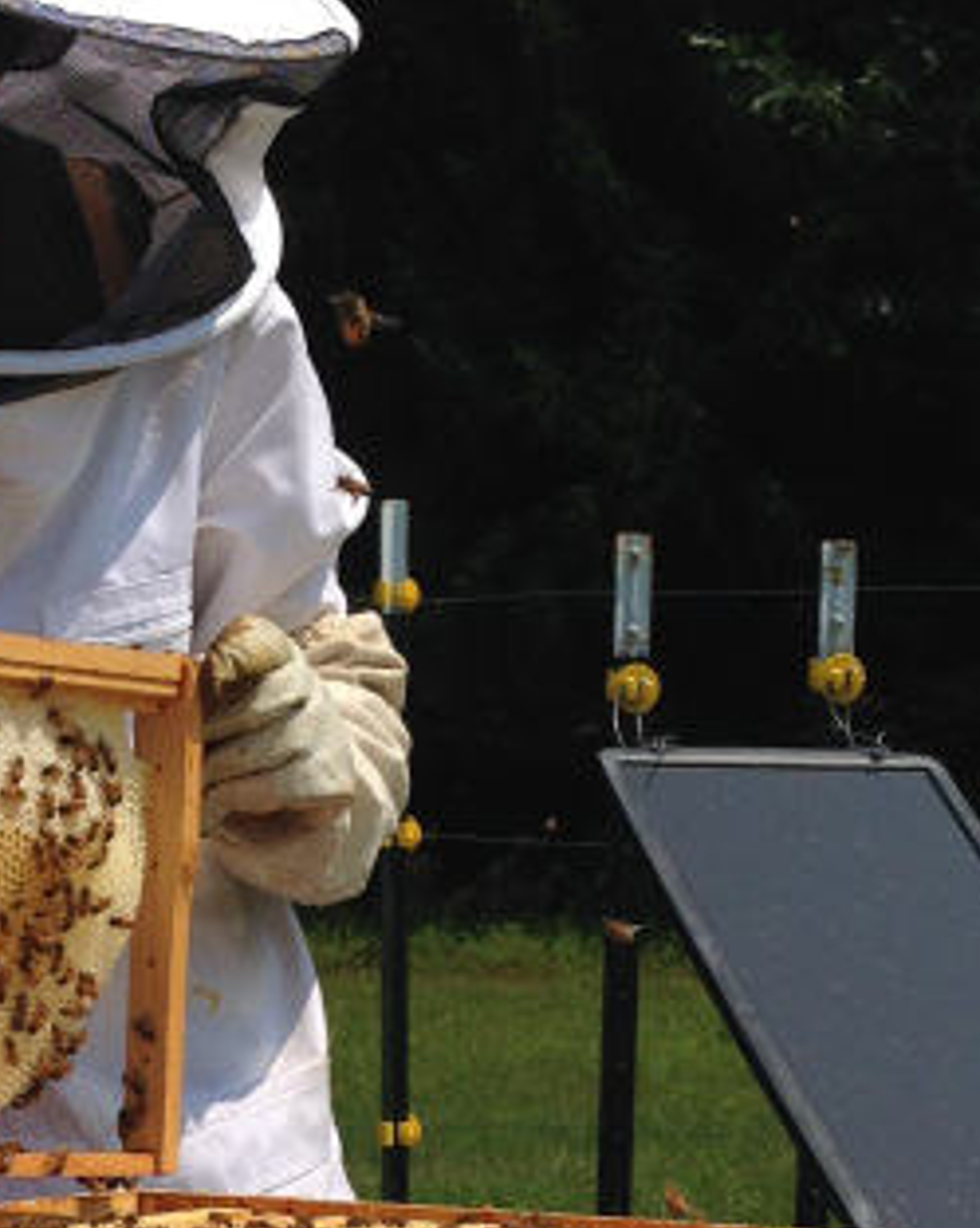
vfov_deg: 18.1
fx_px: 3812
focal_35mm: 105
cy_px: 1047
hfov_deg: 14.5
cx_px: 150
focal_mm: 4.12
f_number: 2.4
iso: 50
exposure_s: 1/3390
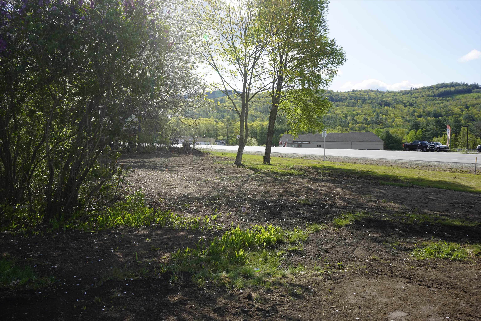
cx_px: 240
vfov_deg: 46.4
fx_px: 374
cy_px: 160
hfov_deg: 65.5
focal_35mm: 28
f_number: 11
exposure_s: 1/125
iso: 100
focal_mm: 28
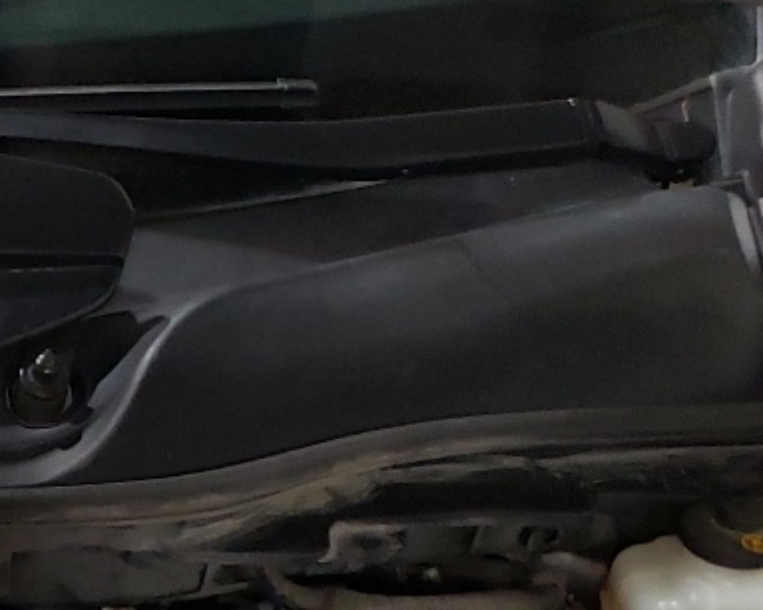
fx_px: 2392
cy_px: 945
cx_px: -418
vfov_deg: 13.6
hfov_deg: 16.4
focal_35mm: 106
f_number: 1.5
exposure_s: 1/40
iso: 256
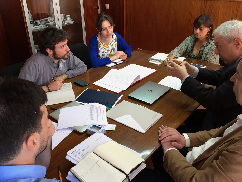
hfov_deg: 56.8
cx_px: 113
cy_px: 83
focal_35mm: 32
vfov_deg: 44.1
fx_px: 224
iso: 100
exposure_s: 1/33
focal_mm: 4.15
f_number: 2.2
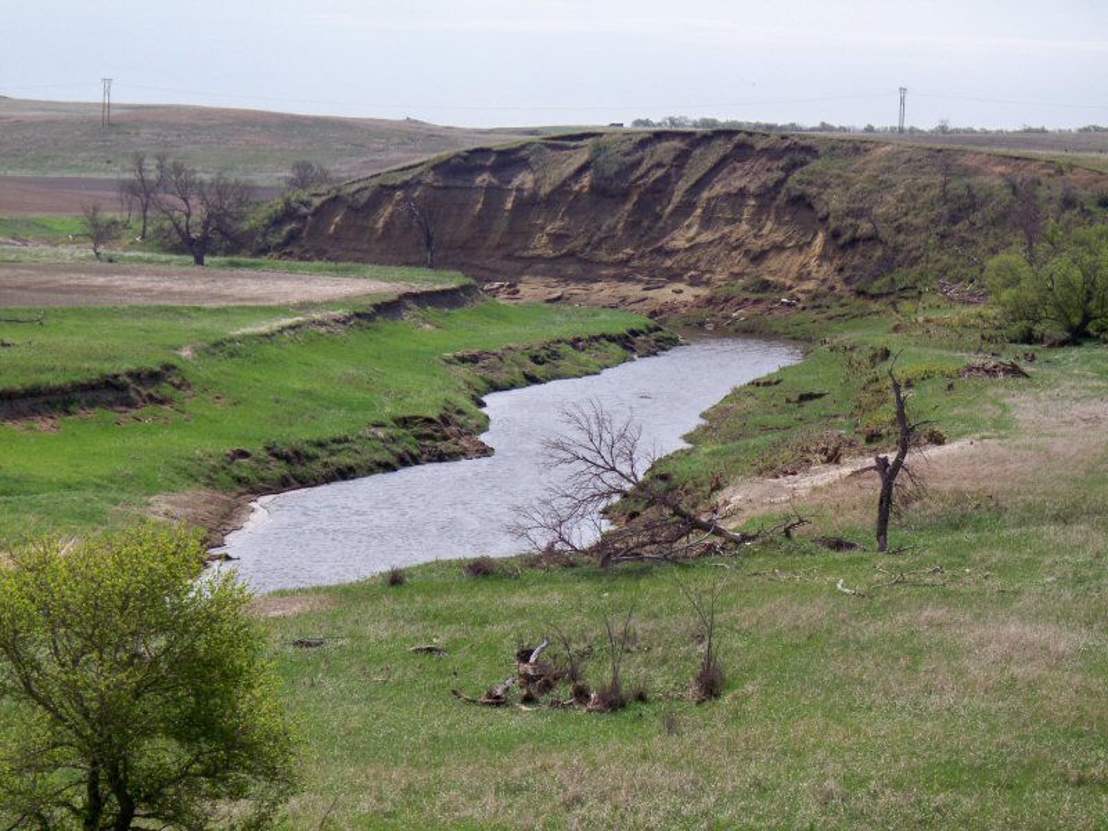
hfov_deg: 14.6
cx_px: 554
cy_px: 416
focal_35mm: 135
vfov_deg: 11.0
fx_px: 4321
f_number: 7.6
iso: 100
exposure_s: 1/400
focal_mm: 28.83
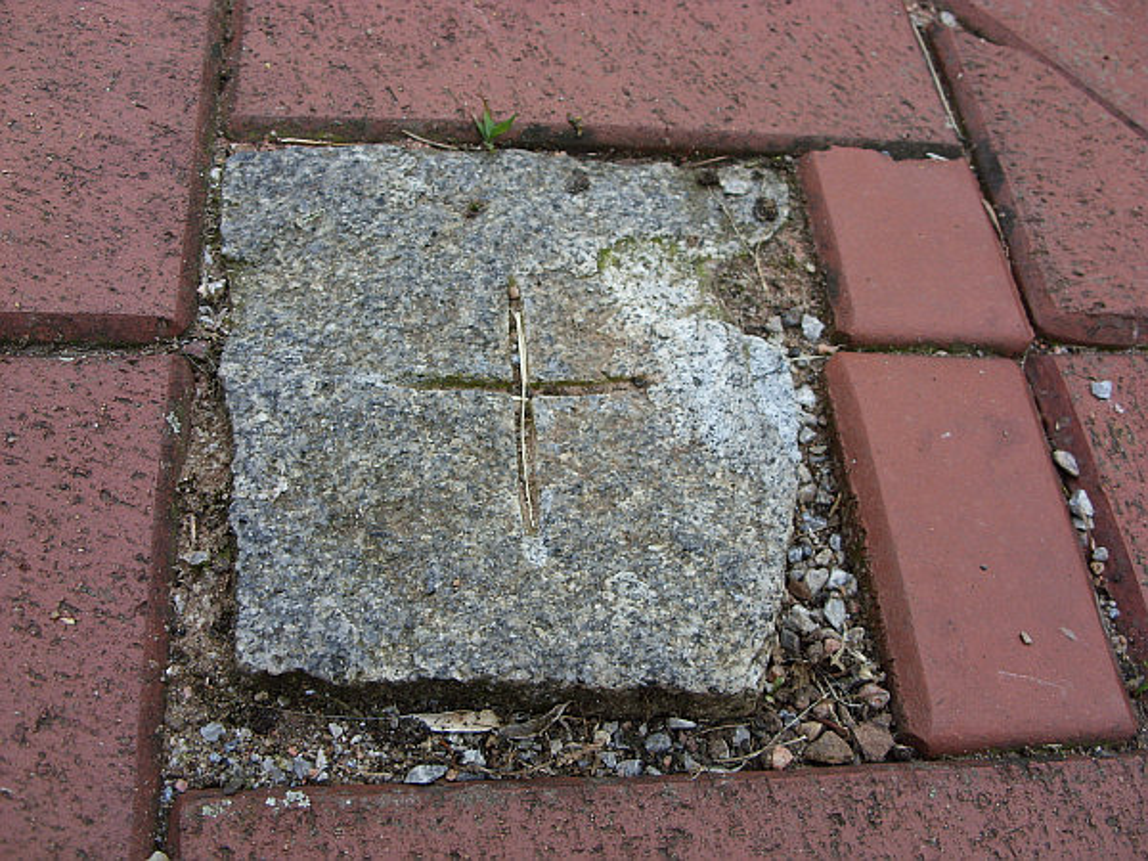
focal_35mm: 38
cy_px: 430
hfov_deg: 49.0
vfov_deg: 37.7
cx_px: 574
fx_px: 1260
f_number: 2.8
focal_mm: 6.3
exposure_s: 1/141
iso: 50
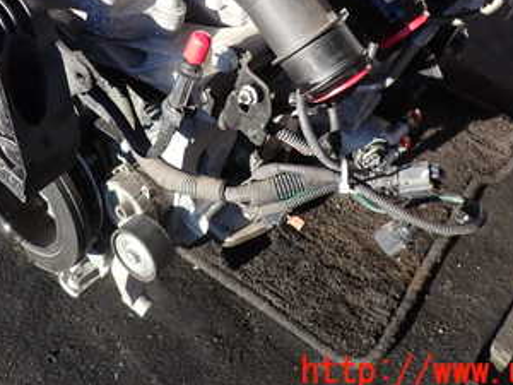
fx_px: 741
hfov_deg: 37.8
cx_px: 174
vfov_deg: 27.6
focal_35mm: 50
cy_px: 9
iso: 100
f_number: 2.8
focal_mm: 4.5
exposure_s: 1/250
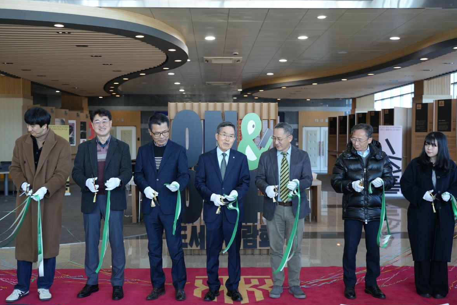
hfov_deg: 45.4
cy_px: 153
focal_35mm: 43
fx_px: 546
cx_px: 227
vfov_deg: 31.2
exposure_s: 1/160
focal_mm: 42
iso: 1000
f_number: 4
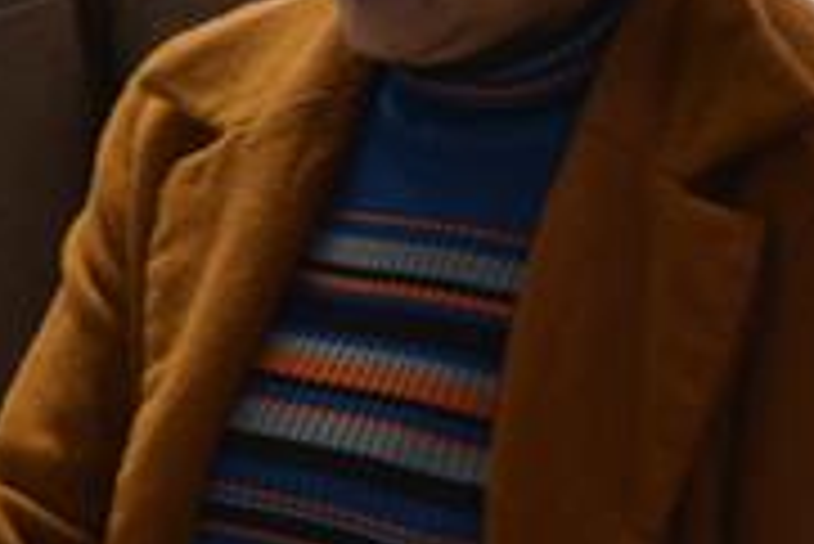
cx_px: -423
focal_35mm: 143
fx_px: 3236
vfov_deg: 9.6
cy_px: 333
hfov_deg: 13.5
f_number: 4
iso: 400
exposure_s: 1/40
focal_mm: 24
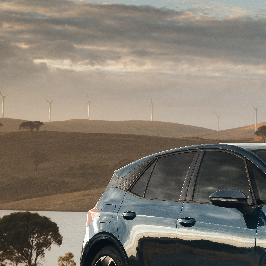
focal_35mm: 171
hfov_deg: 10.0
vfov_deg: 10.2
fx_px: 1487
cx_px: 378
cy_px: 169
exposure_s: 1/40
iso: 100
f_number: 7.1
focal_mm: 64
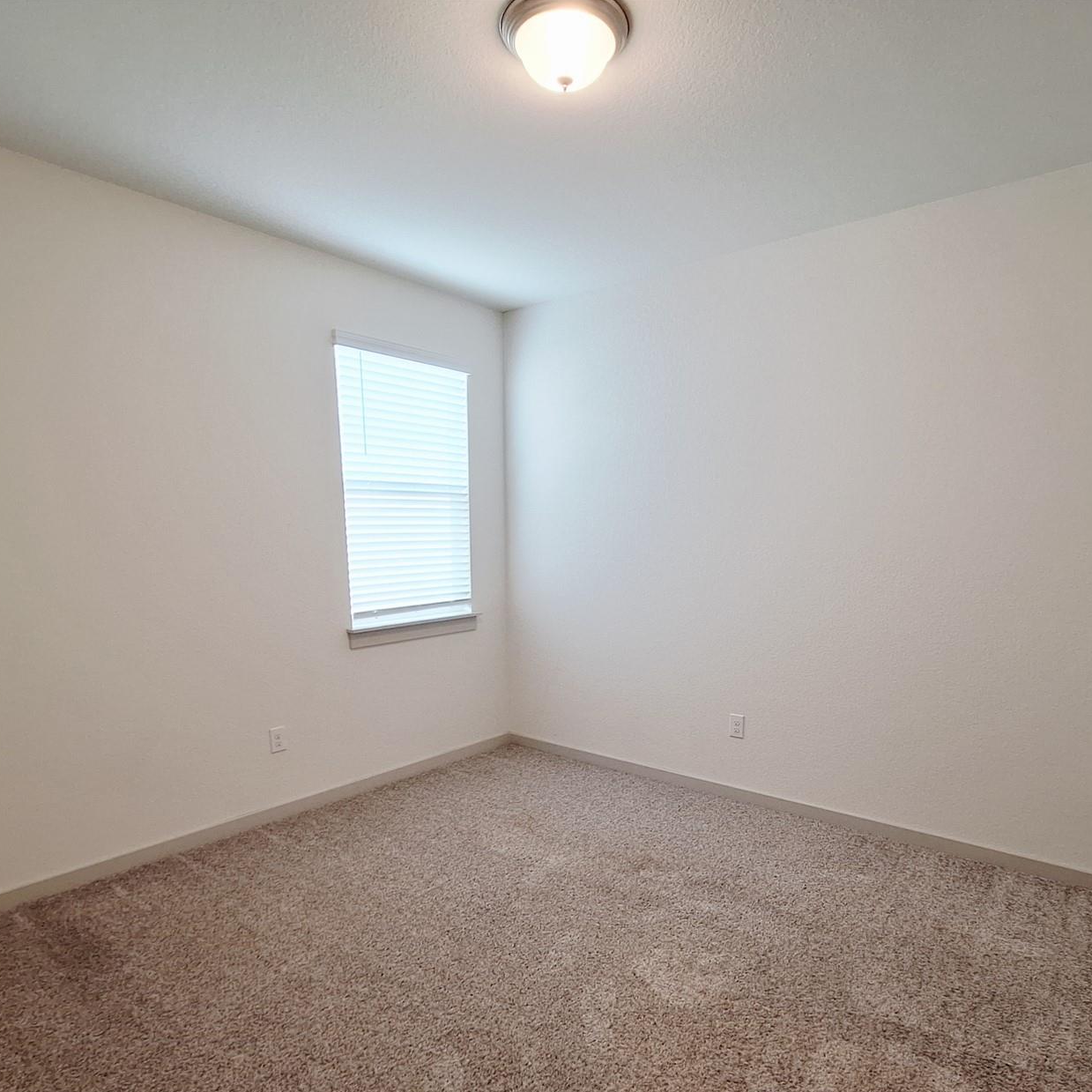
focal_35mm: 19
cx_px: 593
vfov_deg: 76.5
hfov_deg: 77.5
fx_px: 678
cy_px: 675
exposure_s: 1/40
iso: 80
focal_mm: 1.74
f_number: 2.2
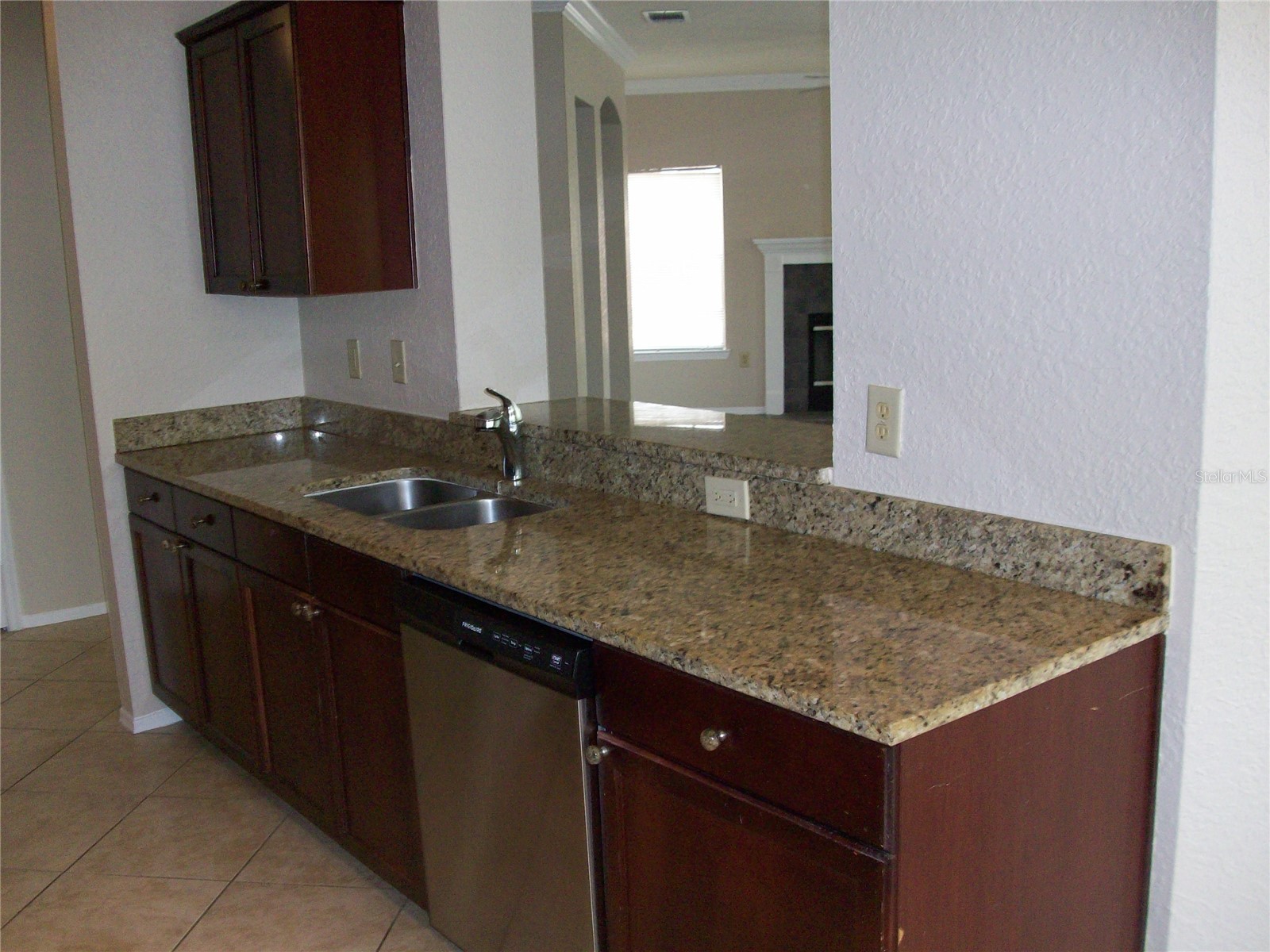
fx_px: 1247
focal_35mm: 34
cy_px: 476
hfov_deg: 54.0
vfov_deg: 41.8
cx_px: 635
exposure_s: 1/60
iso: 160
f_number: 2.8
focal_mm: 5.7
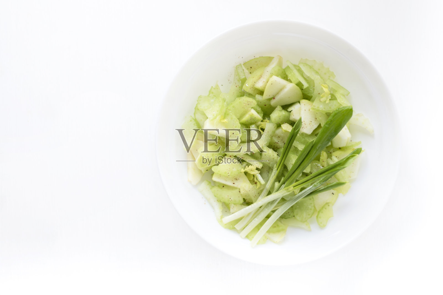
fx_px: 923
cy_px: 148
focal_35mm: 75
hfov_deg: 27.0
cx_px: 222
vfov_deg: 18.2
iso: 100
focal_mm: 50
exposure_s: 1/160
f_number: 2.2
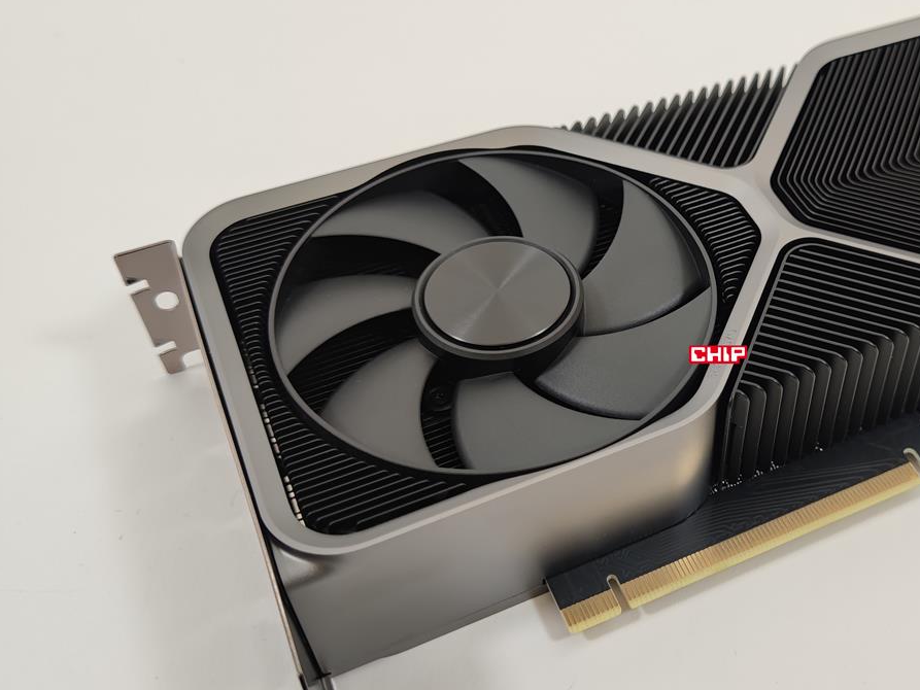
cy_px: 355
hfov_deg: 43.0
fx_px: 1116
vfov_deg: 34.4
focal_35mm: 42
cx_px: 718
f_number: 1.85
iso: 51
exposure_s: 1/100
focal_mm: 6.78
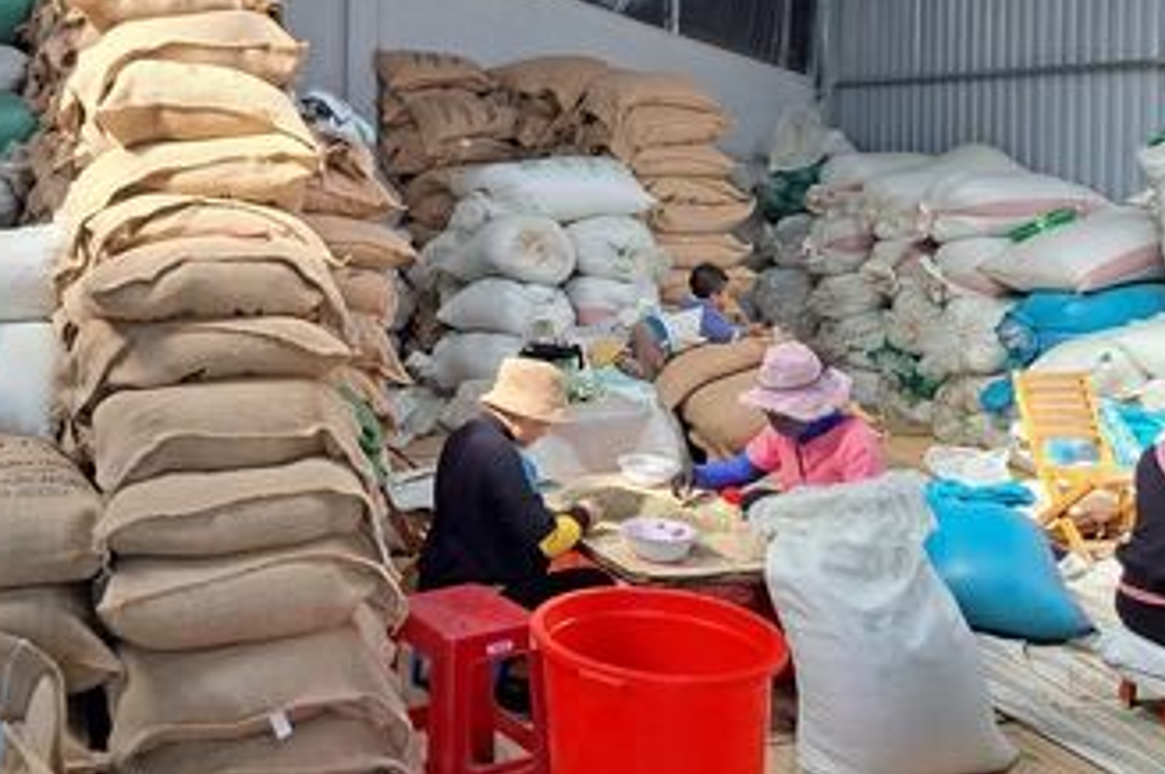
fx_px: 1261
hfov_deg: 47.8
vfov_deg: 33.2
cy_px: 153
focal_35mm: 39
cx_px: 295
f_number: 1.8
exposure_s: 1/100
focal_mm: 5.23
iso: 50
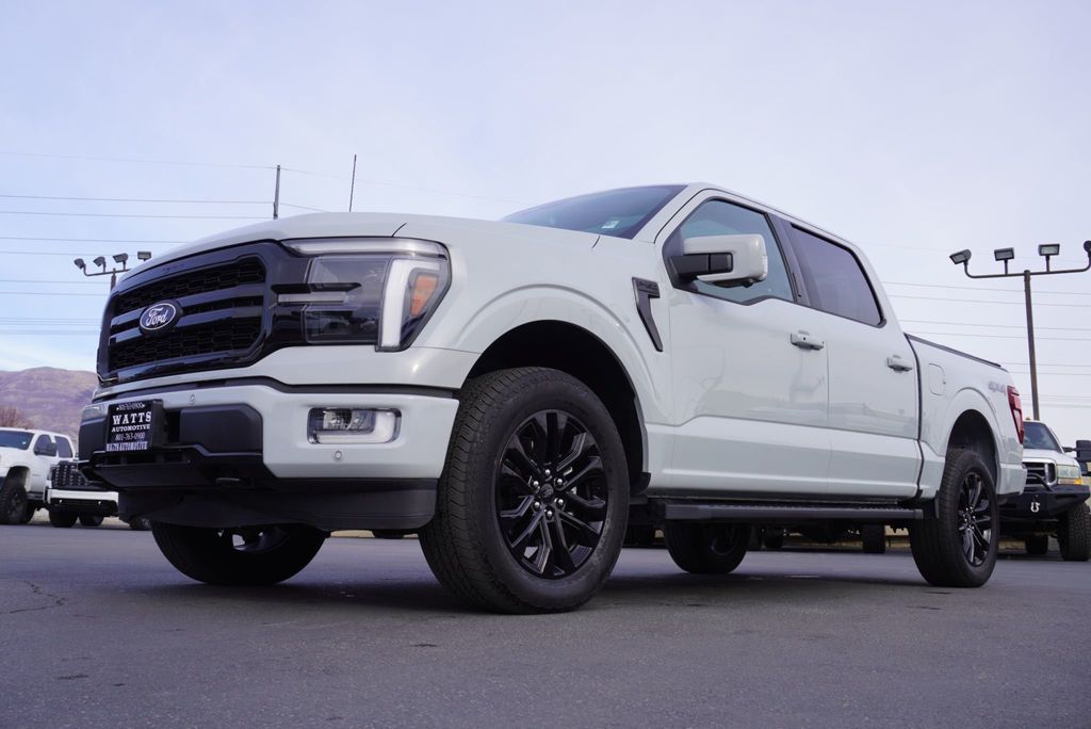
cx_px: 546
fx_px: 1001
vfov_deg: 40.0
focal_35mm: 33
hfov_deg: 57.2
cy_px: 364
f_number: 8
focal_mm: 22
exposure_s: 1/100
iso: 100
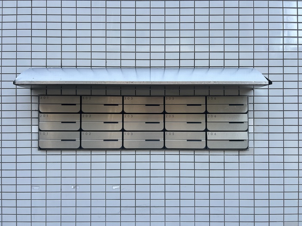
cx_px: 151
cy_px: 113
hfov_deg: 67.3
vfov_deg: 53.1
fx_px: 227
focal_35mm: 26
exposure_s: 1/367
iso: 50
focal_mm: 5.7
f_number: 1.5
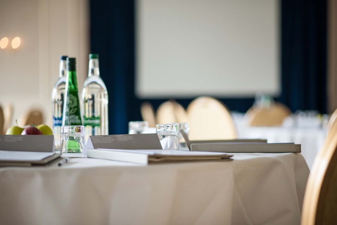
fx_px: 796
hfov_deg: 23.9
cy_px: 112
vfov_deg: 16.1
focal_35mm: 85
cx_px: 168
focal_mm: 85
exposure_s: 1/80
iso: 400
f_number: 2
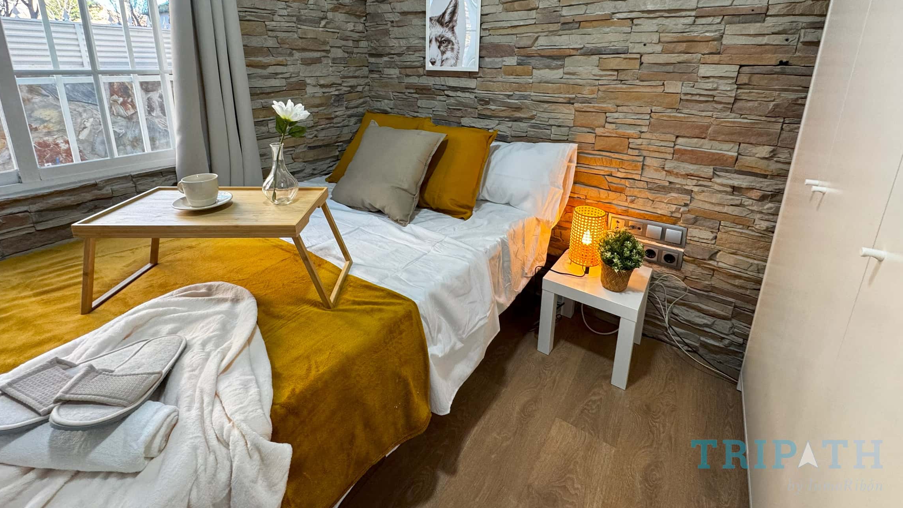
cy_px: 157
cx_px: 439
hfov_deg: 99.3
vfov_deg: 64.8
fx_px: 383
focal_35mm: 16
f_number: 2.2
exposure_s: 1/100
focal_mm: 2.22
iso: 200
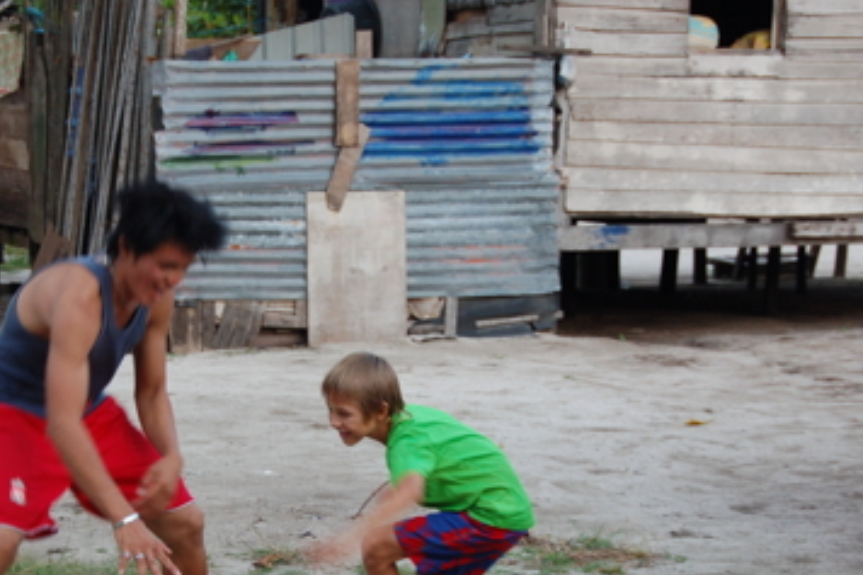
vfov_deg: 11.8
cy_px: 437
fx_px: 2779
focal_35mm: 116
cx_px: 322
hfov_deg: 17.6
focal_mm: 50
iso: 400
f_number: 5
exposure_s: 1/60
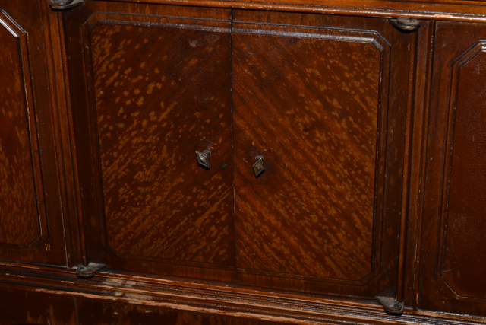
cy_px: 162
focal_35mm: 82
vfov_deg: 16.6
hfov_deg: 24.6
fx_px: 1114
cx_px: 243
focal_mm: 55
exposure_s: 1/125
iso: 100
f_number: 9
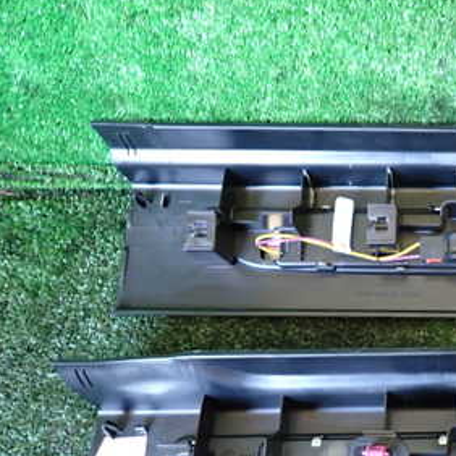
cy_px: 293
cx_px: 472
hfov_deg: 32.7
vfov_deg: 35.8
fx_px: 700
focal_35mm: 47
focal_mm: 4.5
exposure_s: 1/30
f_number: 2
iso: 400
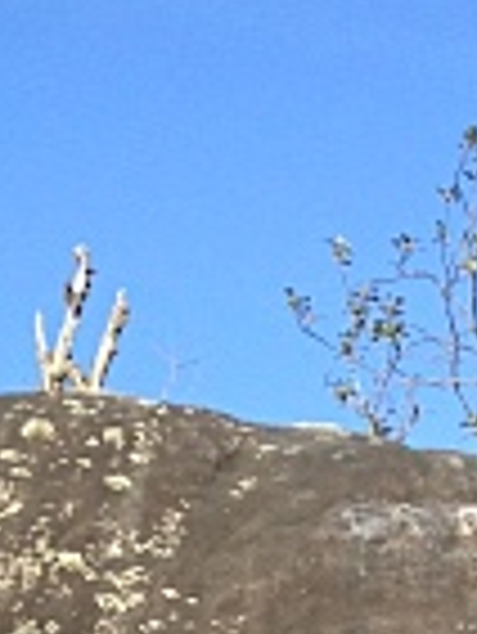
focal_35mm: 159
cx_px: 909
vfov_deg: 11.2
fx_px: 2917
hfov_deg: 8.9
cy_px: 1268
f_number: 2.4
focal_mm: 4.28
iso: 50
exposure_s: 1/699
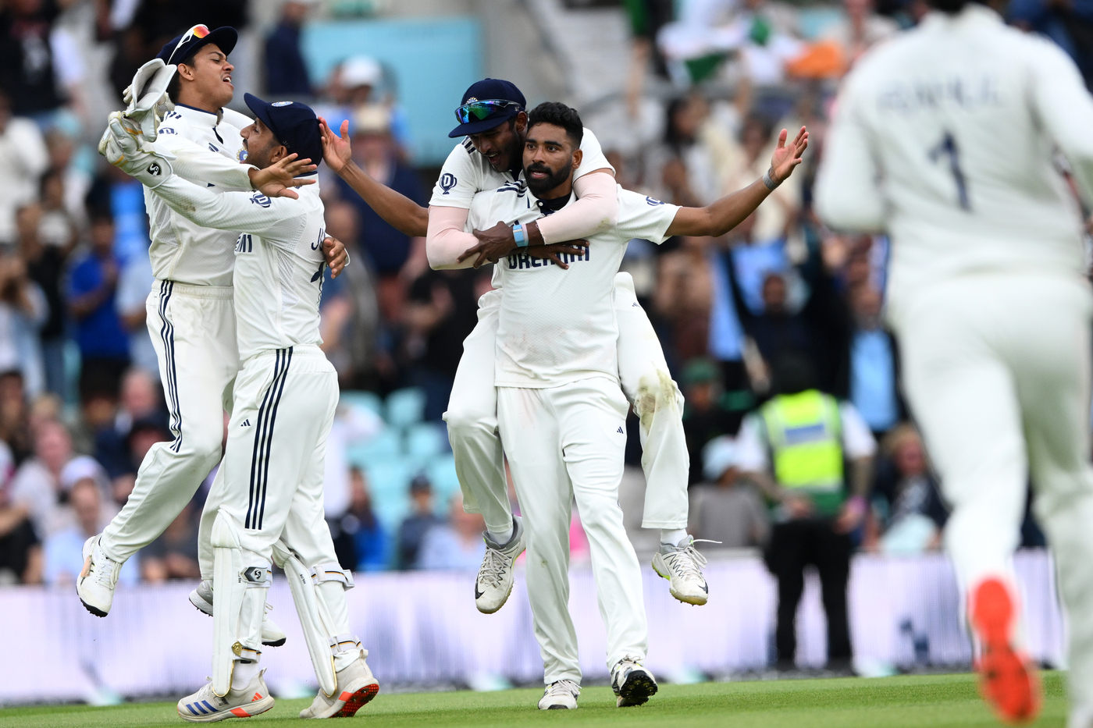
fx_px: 27320
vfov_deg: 1.5
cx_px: 546
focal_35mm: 900
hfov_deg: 2.3
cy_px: 364
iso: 1000
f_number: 4.5
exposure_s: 1/3024
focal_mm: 600
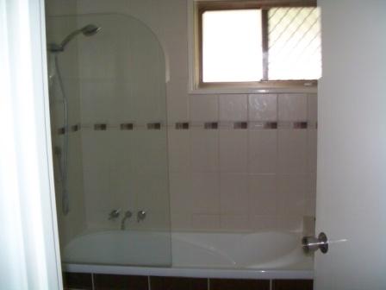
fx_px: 401
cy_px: 145
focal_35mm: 36
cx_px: 193
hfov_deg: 51.4
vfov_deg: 39.7
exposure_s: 1/64
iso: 160
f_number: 2.7
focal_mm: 6
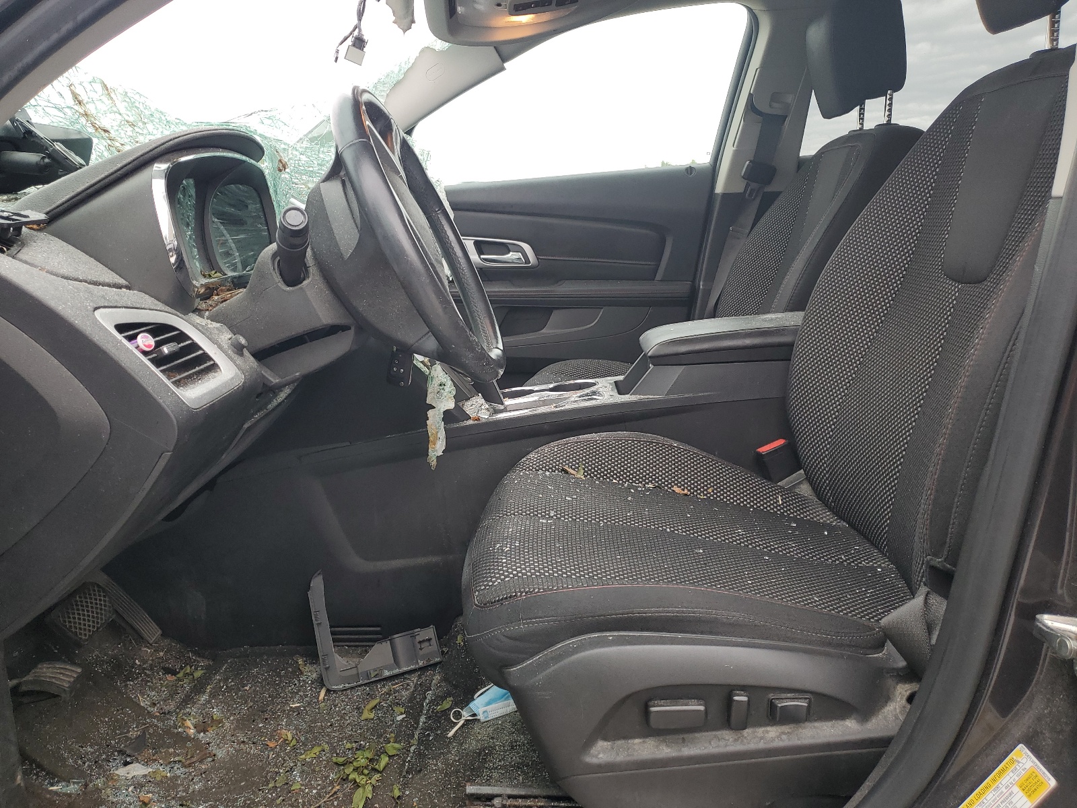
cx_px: 538
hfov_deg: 67.3
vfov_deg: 53.1
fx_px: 809
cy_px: 404
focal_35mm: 26
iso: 51
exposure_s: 1/60.2
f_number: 1.5
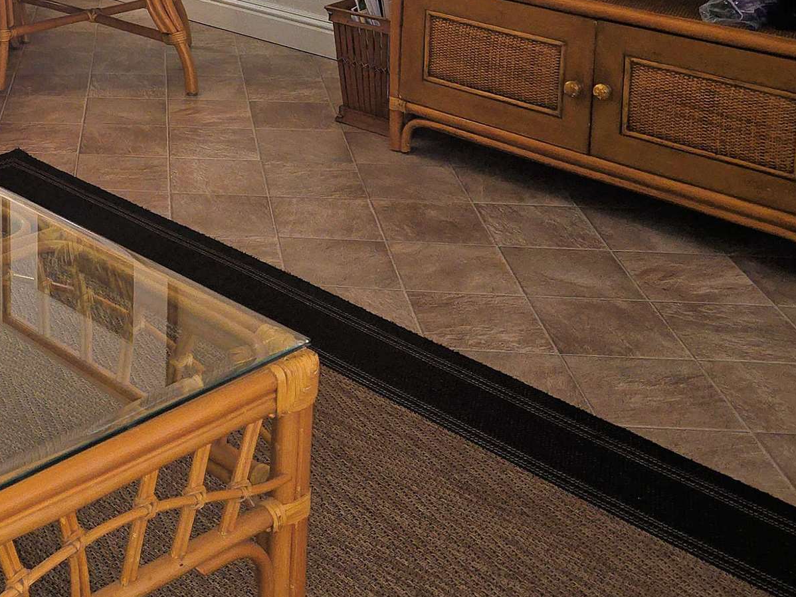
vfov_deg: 23.1
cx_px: 13
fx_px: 1356
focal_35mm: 59
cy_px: -80
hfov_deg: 30.5
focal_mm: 5.4
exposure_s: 1/40
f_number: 1.8
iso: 100
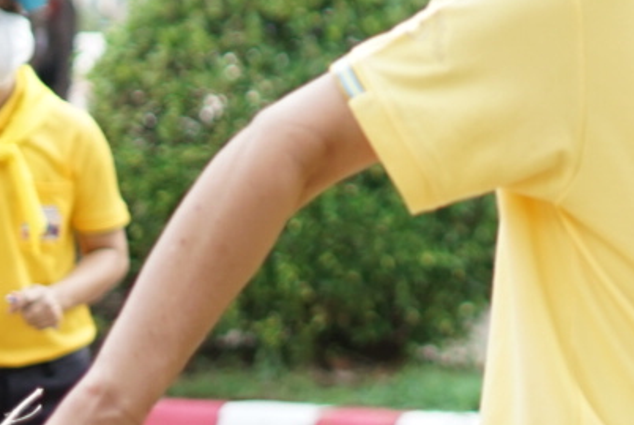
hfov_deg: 9.9
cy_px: 98
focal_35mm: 201
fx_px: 3544
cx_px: 959
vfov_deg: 6.8
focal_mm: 50
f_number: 1.8
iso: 400
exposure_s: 1/3200
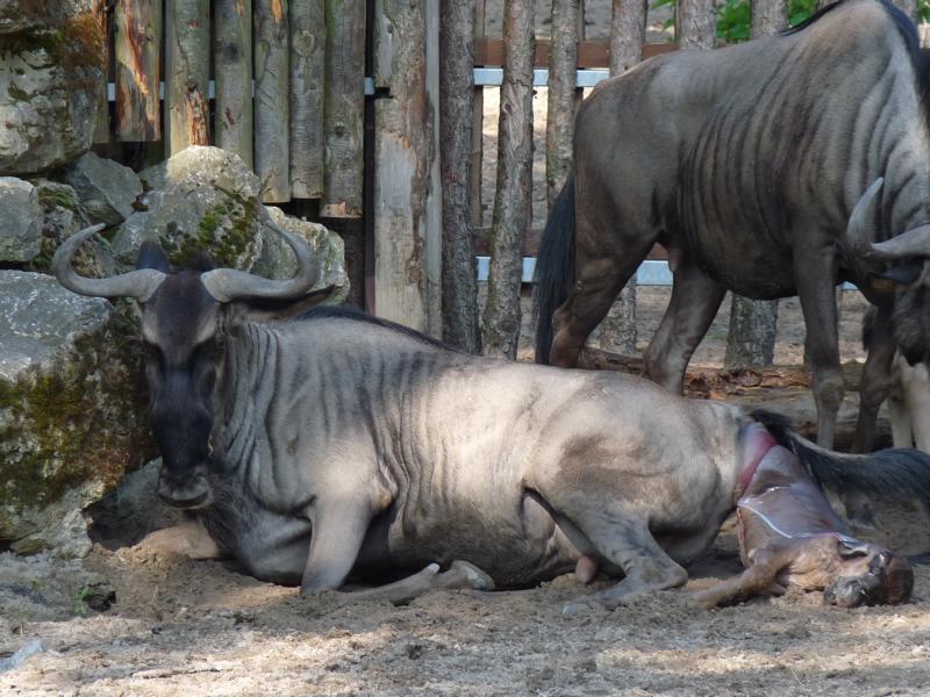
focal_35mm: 391
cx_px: 465
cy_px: 348
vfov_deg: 3.8
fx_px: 10505
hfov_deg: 5.1
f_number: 4
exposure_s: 1/200
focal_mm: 49.3
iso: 100
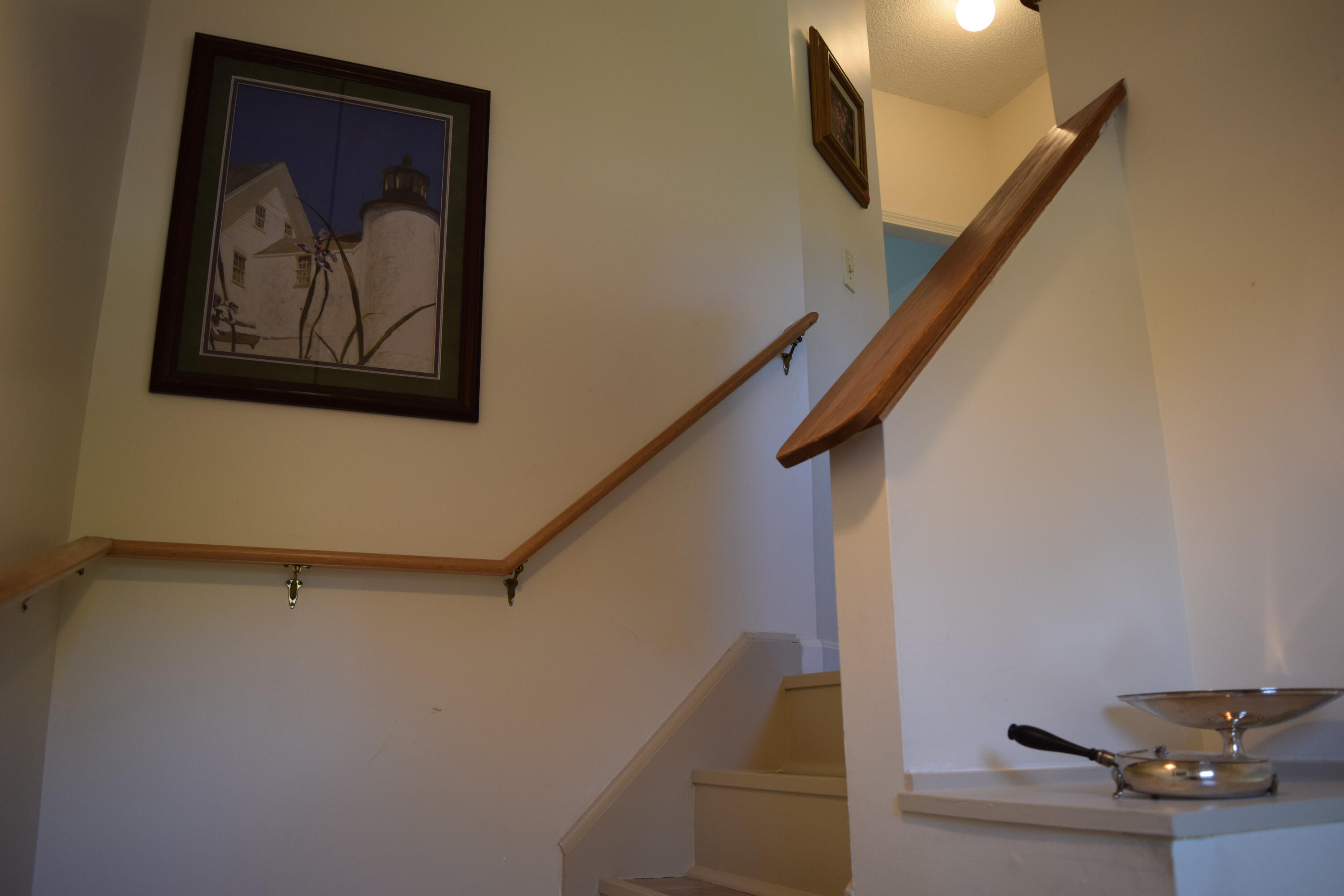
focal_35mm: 27
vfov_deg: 47.9
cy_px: 448
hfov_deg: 67.4
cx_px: 672
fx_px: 1008
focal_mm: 18
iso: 500
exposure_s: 1/60
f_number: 4
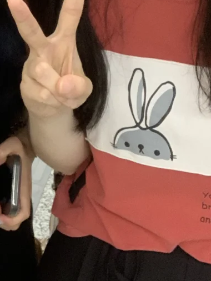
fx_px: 739
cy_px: 41
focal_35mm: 91
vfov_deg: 21.2
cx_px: -70
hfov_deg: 15.4
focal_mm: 2.87
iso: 200
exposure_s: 1/50
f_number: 2.2
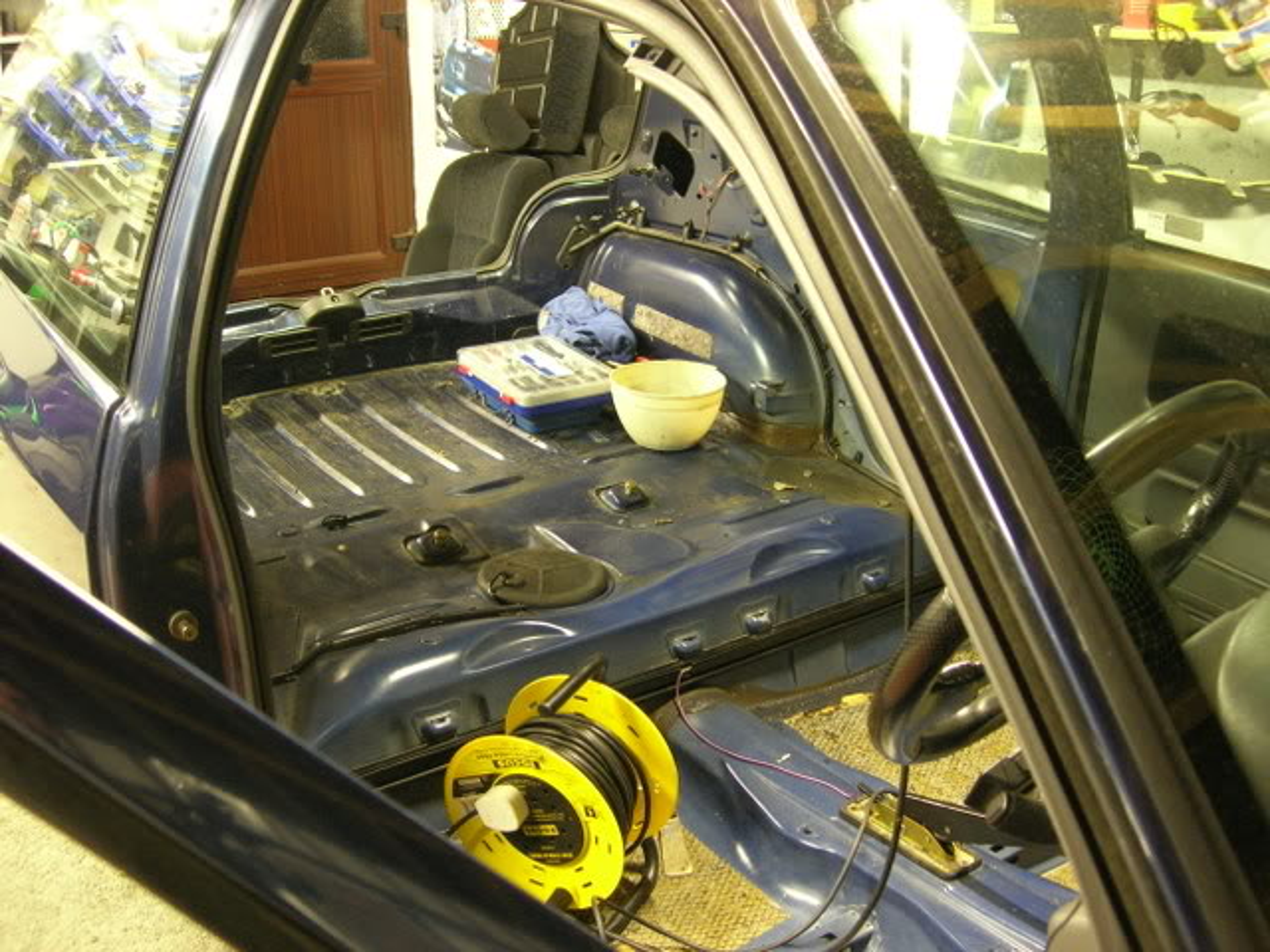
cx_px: 635
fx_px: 1394
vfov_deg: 37.7
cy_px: 476
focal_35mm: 38
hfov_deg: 49.0
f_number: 2.8
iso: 200
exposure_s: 1/3.2
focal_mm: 7.8
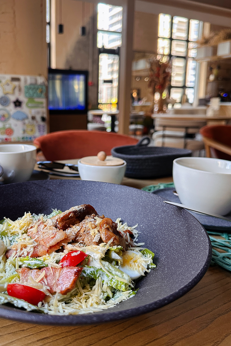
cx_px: 103
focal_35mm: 25
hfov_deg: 51.2
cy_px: 173
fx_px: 241
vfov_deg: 71.5
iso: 250
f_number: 1.78
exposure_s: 1/96
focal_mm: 6.86
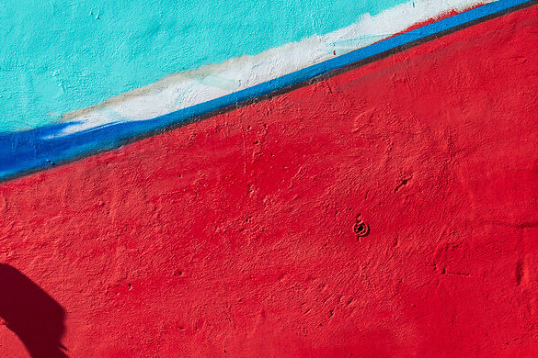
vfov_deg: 8.8
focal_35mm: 156
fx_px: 2331
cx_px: 41
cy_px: 203
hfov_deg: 13.0
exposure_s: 1/160
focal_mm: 38
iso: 50
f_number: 6.3
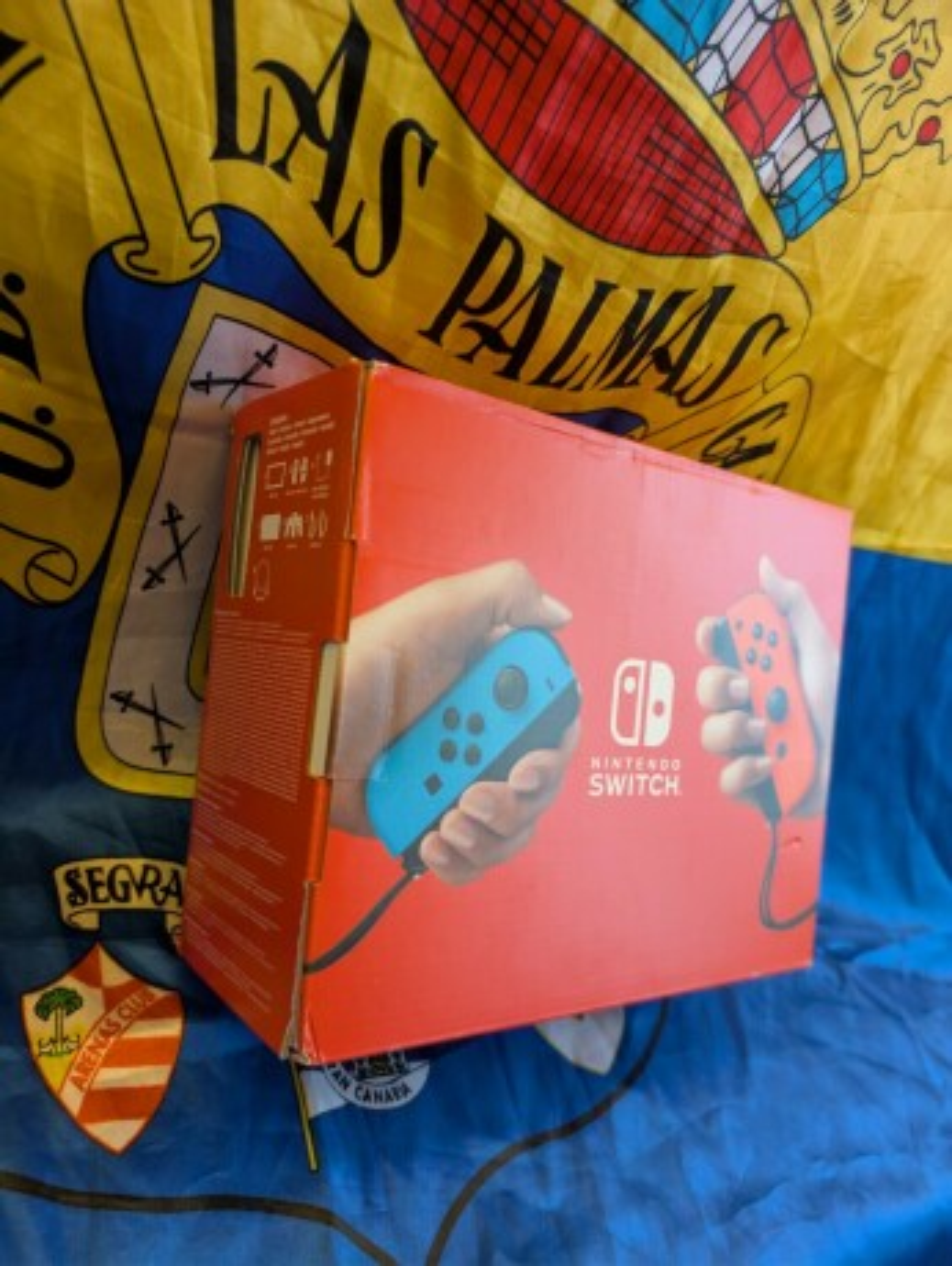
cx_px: 476
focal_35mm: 24
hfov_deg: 56.9
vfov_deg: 71.5
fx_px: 878
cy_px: 633
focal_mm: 6.9
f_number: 1.68
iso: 648
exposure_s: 1/25
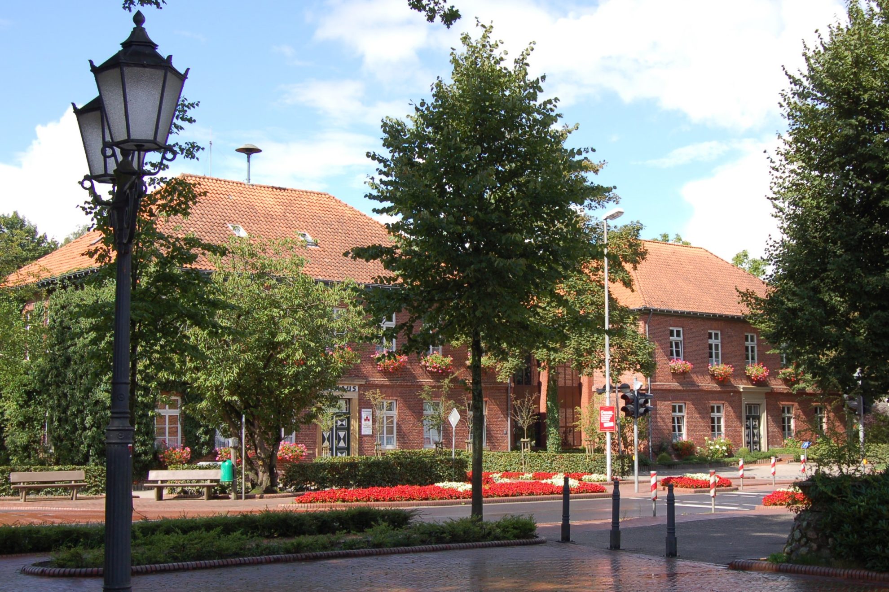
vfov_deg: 29.9
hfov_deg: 43.6
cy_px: 296
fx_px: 1111
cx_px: 444
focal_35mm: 45
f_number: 8
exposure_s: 1/250
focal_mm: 30
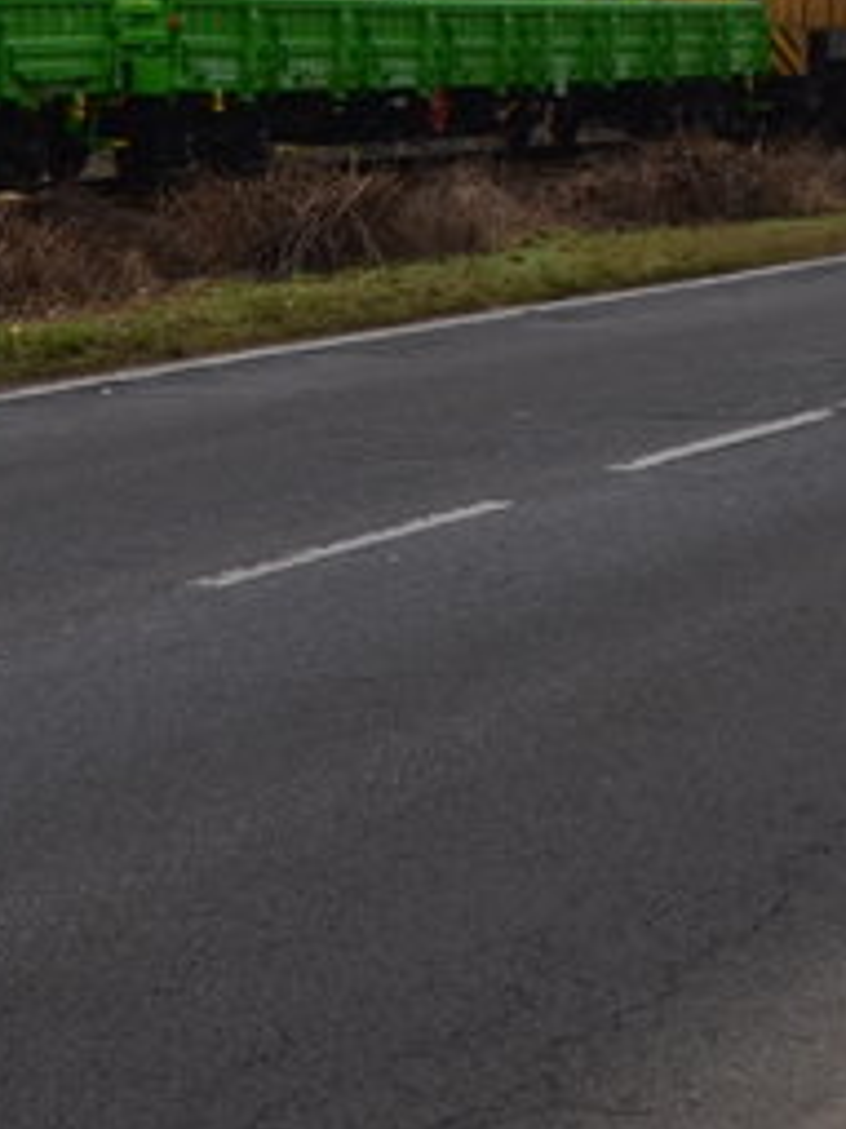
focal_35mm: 136
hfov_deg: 10.7
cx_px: -97
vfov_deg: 14.2
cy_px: -137
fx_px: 4435
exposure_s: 1/125
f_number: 5.6
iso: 125
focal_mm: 20
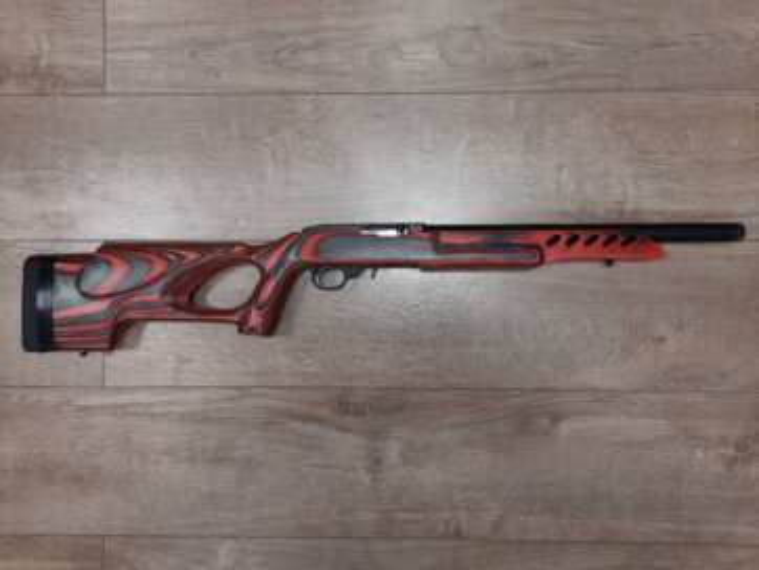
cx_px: 380
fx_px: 549
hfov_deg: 69.4
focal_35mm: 25
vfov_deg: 54.9
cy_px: 285
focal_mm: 4.6
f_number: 2
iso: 100
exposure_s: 1/50
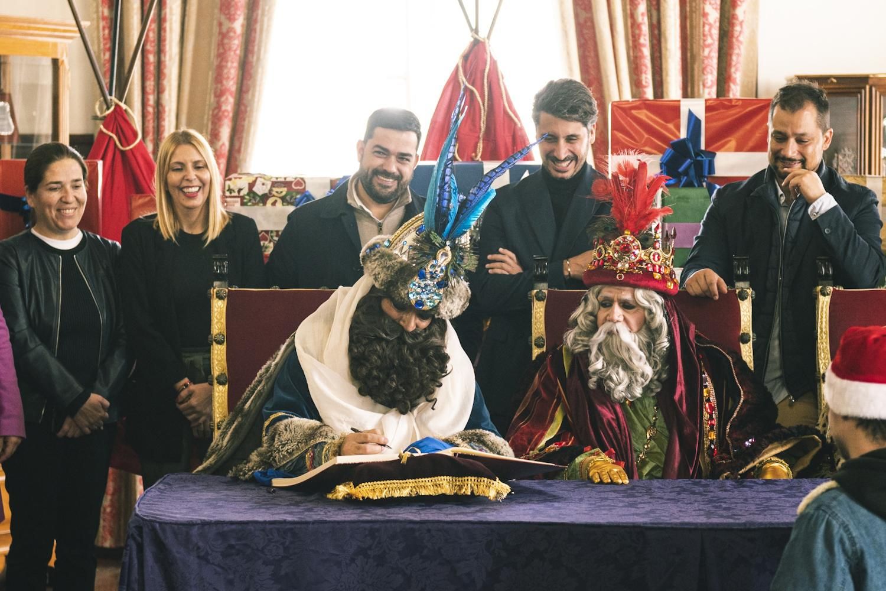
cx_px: 443
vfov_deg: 13.0
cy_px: 296
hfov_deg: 19.5
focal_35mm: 105
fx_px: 2584
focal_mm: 70
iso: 1600
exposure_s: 1/200
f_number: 3.2
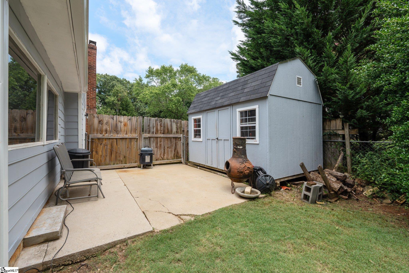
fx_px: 182
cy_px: 136
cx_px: 204
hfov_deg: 96.7
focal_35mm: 16
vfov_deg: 73.7
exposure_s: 1/320
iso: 250
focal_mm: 16
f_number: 9
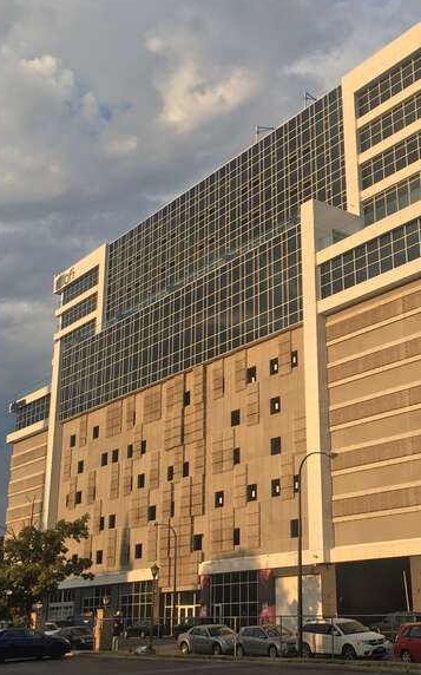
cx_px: 325
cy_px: 338
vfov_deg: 46.2
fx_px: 790
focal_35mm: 43
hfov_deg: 29.3
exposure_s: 1/827
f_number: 2.2
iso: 25
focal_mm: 4.15
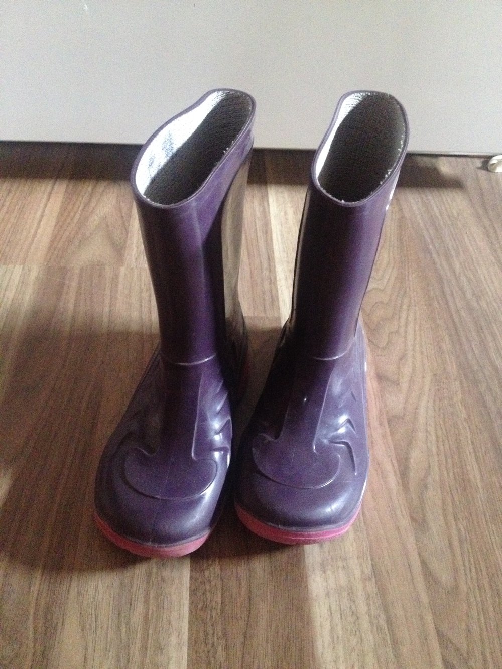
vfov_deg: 52.6
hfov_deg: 40.7
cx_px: 251
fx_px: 677
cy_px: 334
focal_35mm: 35
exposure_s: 1/15
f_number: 2.4
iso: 800
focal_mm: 4.28
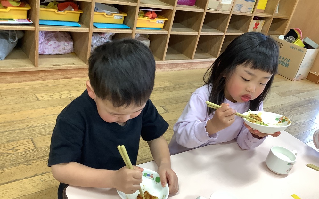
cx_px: 160
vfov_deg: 38.3
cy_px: 99
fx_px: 287
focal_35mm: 33
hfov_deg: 58.2
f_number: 2.4
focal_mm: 3.3
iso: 125
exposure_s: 1/50
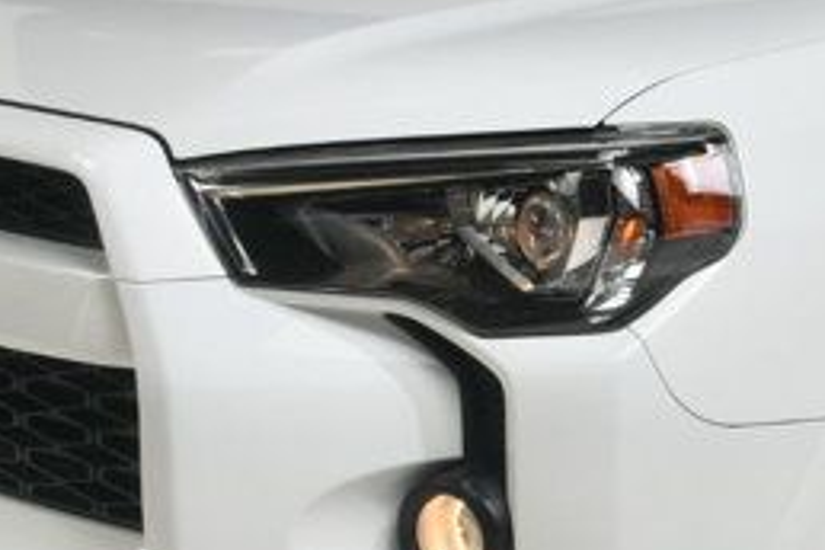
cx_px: 1113
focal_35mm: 155
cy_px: 256
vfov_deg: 8.9
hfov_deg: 12.8
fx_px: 3552
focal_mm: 26
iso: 100
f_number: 14
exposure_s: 1/160
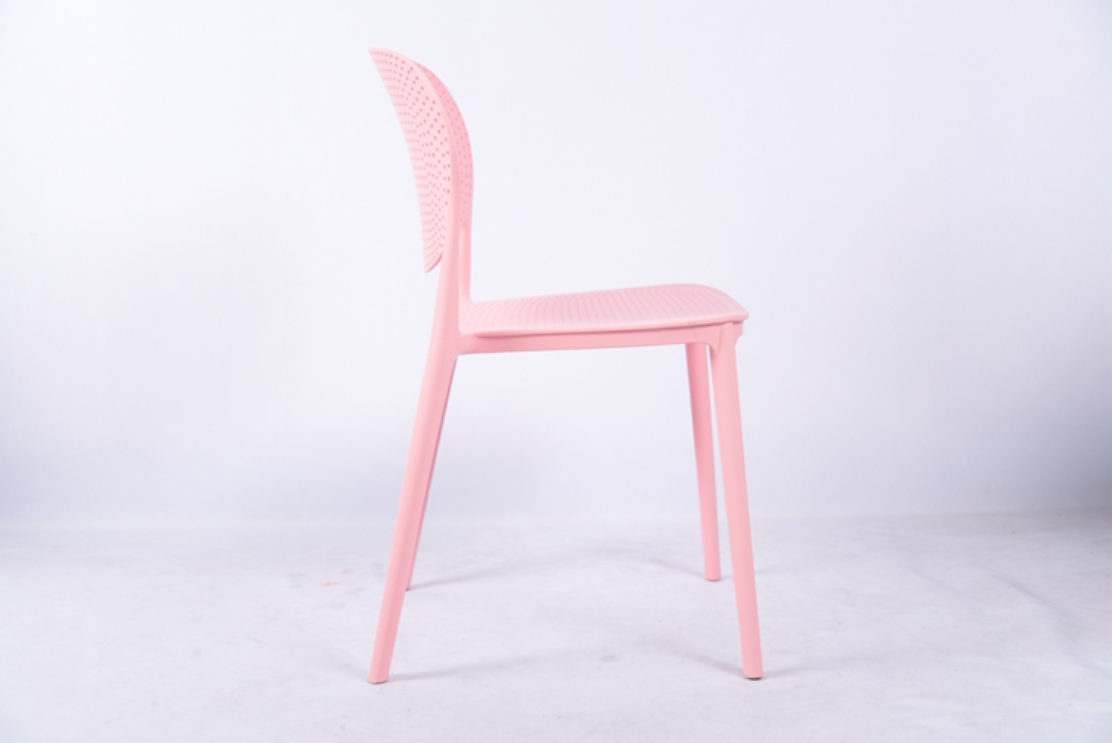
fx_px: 1483
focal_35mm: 48
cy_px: 372
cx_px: 556
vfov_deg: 28.1
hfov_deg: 41.1
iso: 125
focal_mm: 48
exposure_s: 1/10
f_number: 4.2
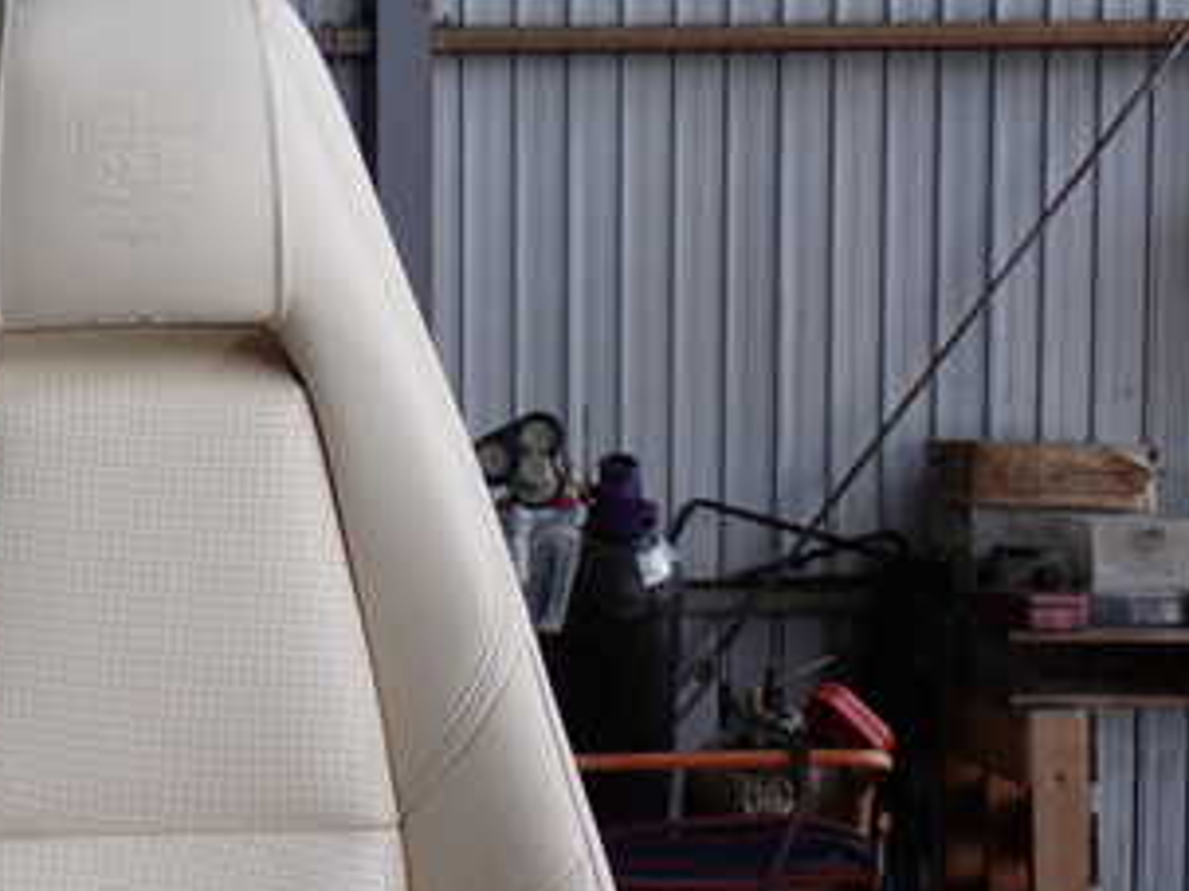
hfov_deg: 16.9
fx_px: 3948
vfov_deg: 12.8
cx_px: 177
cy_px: 785
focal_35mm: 115
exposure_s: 1/160
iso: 100
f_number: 3.5
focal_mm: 10.35
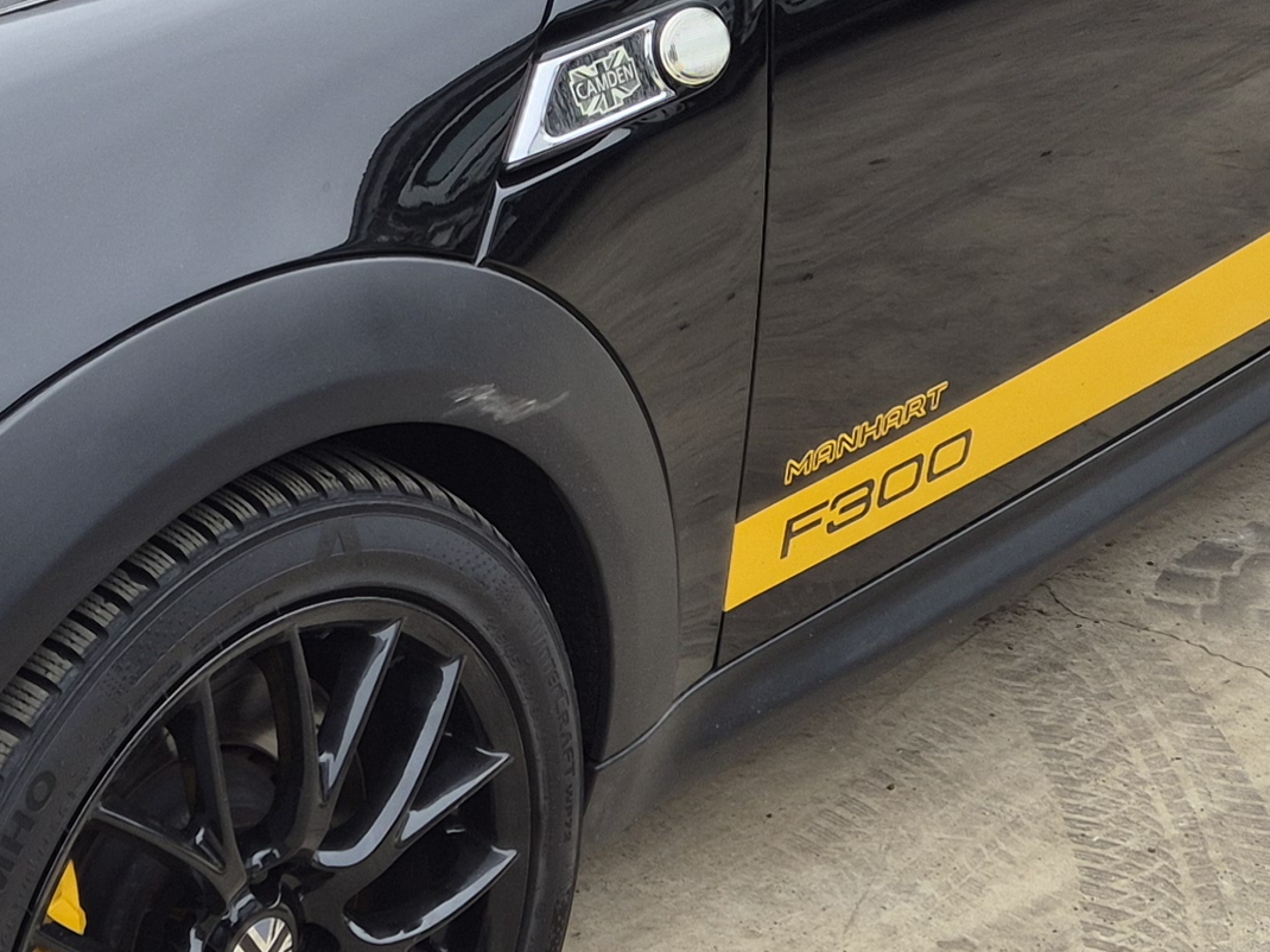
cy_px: -27
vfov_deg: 16.7
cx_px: 7
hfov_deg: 21.9
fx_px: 3154
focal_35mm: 86
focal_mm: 5.4
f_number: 1.8
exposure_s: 1/423
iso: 25
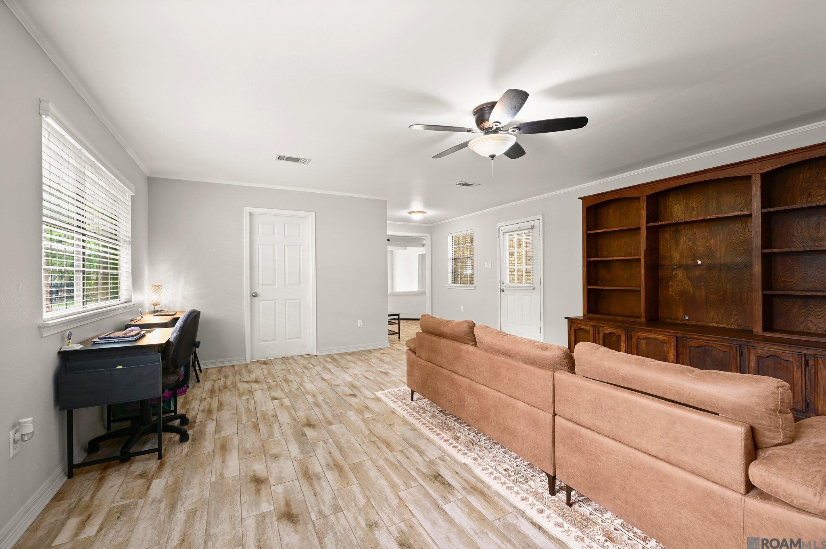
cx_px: 413
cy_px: 274
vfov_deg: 77.2
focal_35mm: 15
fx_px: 344
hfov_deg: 100.4
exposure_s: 1
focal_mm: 15
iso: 200
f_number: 10
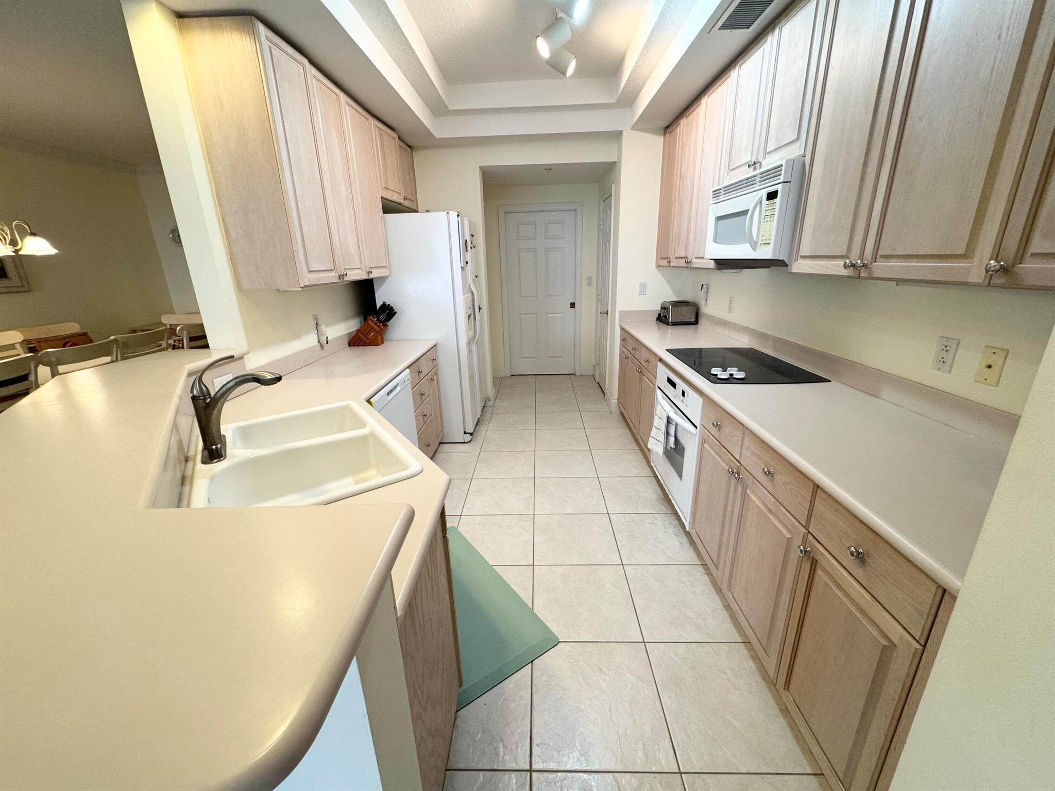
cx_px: 528
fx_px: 427
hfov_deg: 102.1
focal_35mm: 14
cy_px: 396
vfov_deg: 85.7
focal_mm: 2.22
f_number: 2.2
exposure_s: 1/60
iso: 160
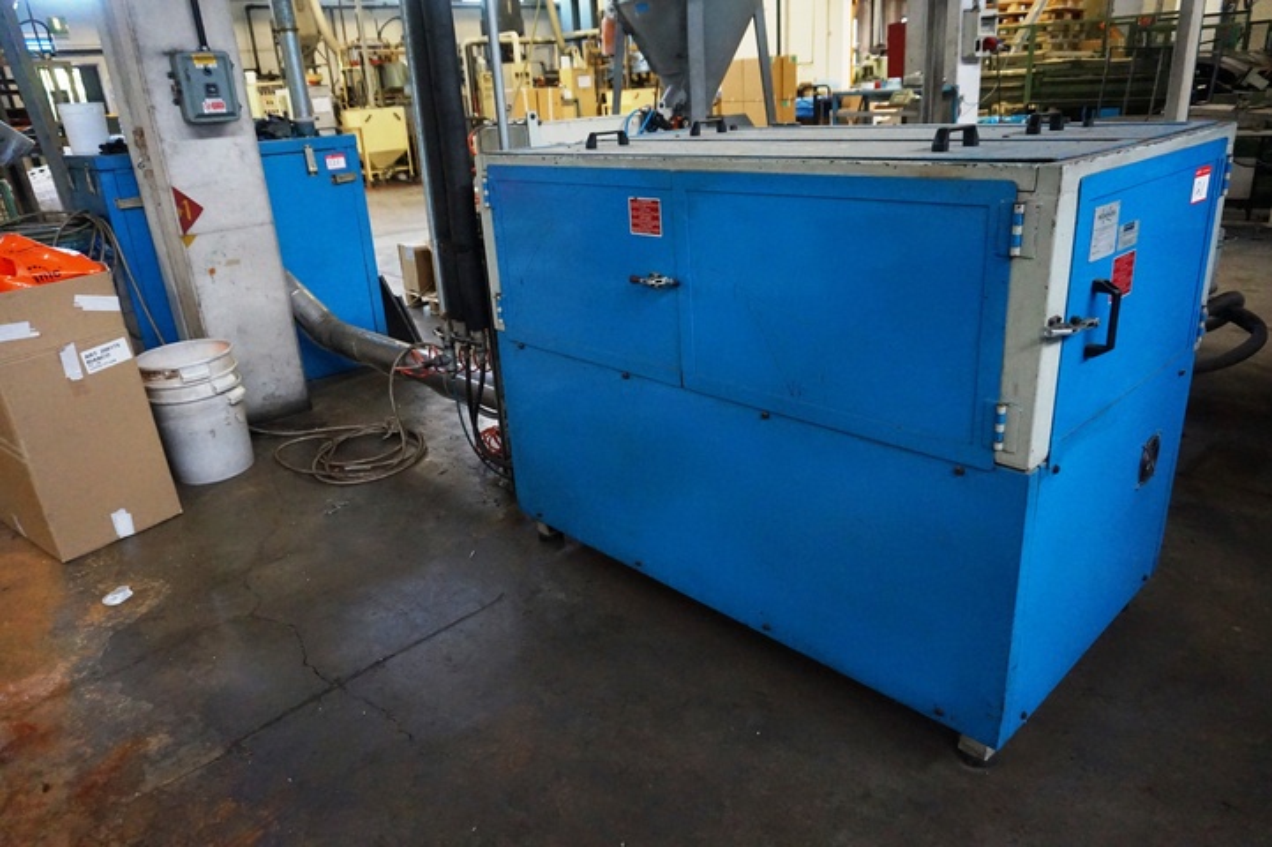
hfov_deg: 73.8
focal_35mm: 24
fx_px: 848
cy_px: 424
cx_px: 636
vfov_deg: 53.1
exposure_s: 1/125
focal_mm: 16
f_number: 3.5
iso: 3200
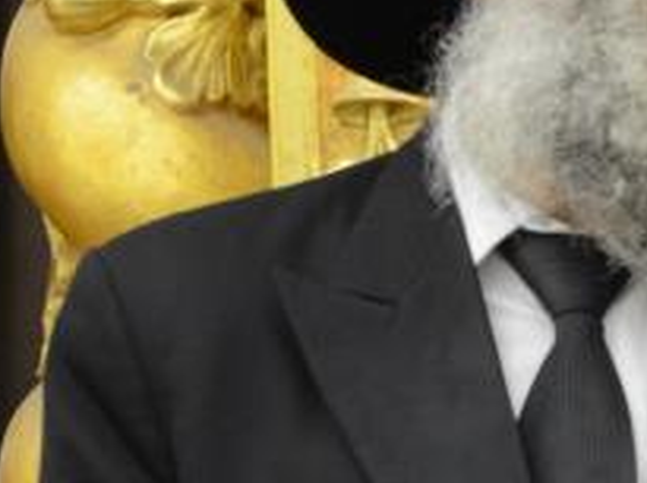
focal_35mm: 612
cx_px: 691
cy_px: 537
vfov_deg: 2.4
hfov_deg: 3.2
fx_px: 11426
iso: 1250
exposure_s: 1/100
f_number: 5.6
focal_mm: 85
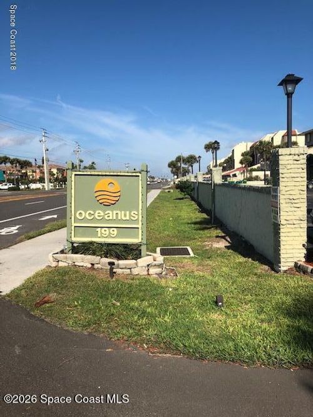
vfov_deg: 63.5
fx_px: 338
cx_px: 156
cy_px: 208
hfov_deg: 49.7
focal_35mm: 28
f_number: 1.8
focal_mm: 3.99
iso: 25
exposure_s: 1/3040
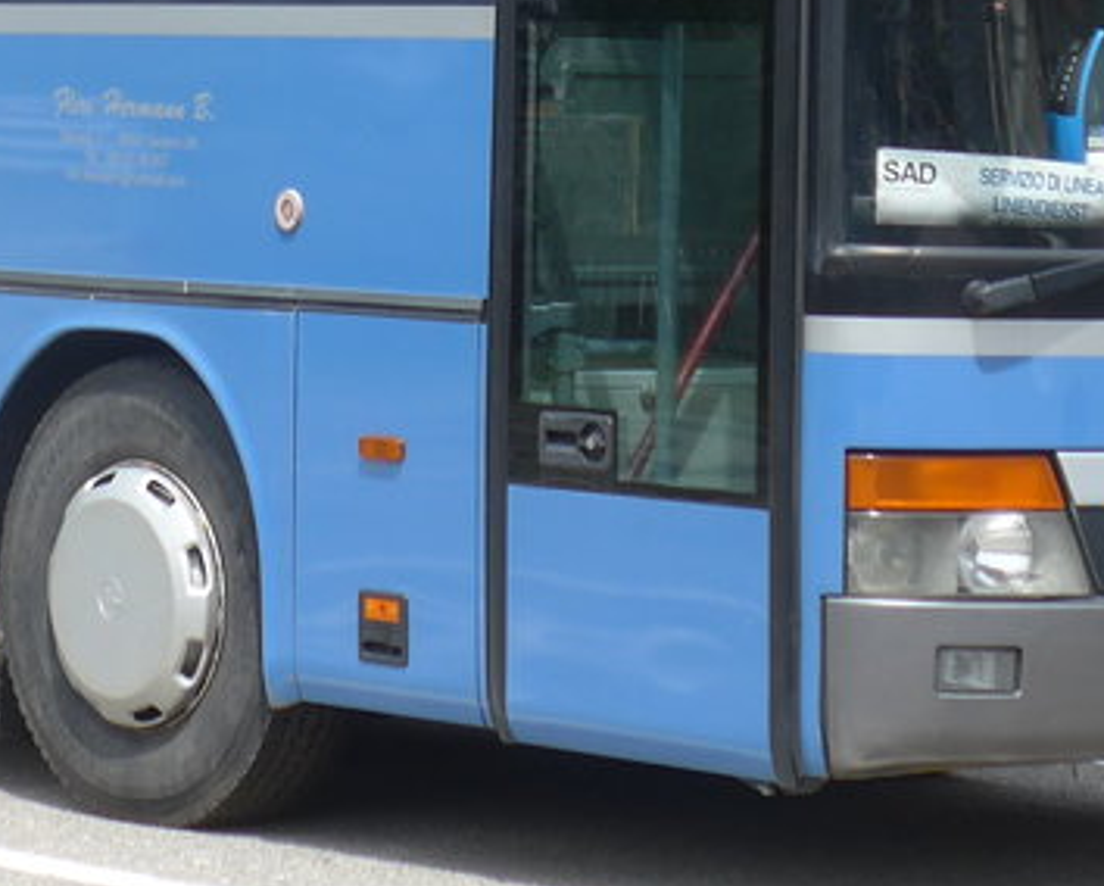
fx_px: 6378
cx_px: 234
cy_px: -343
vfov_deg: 7.8
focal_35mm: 195
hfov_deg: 9.9
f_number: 3.5
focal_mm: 12
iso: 80
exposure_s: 1/500
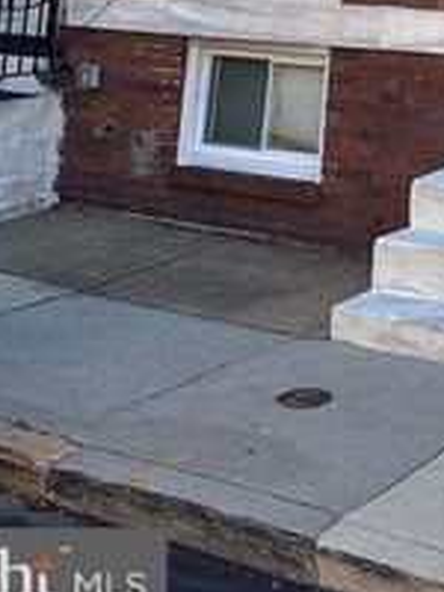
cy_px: -354
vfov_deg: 20.2
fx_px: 1368
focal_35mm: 80
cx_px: 586
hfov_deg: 17.3
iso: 80
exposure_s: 1/1019
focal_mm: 6.86
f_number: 1.78
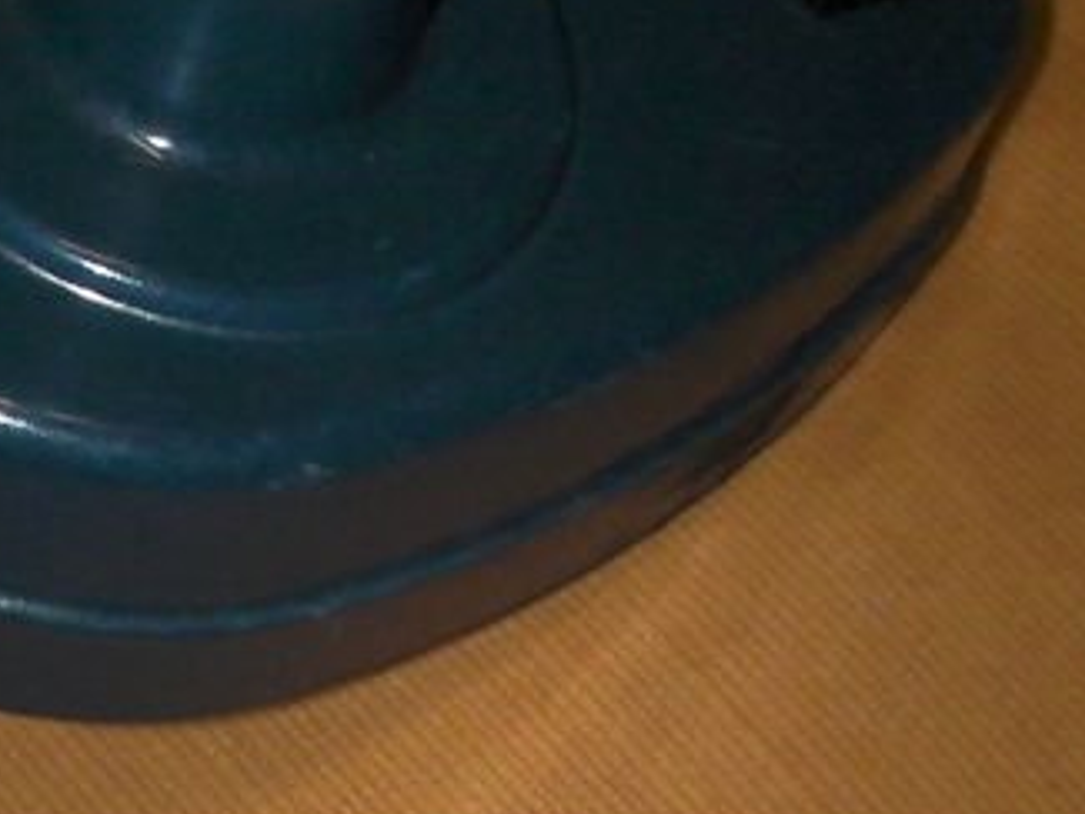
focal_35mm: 117
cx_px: -307
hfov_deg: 16.0
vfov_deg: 12.6
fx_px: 3669
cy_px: 674
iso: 200
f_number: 5.6
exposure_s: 1/30
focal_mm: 6.3
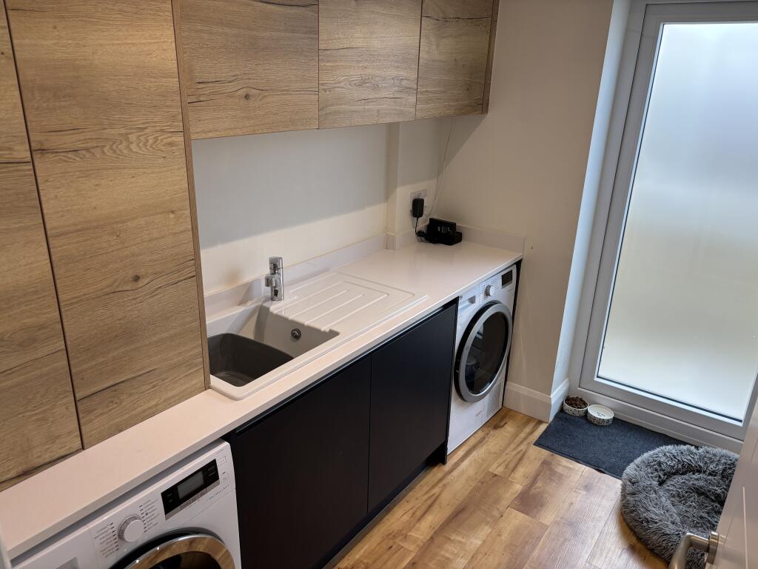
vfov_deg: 53.1
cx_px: 379
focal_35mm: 26
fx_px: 569
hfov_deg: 67.3
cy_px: 284
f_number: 1.6
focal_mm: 5.96
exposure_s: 1/100
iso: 80
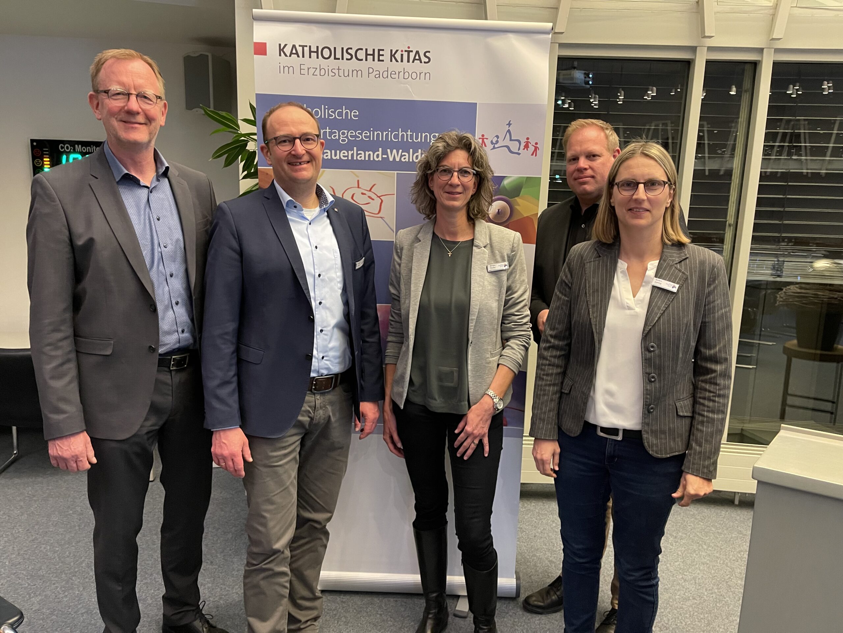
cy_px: 316
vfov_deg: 53.1
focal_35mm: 26
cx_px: 422
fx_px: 633
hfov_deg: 67.3
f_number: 1.6
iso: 500
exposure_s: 1/50
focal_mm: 5.1
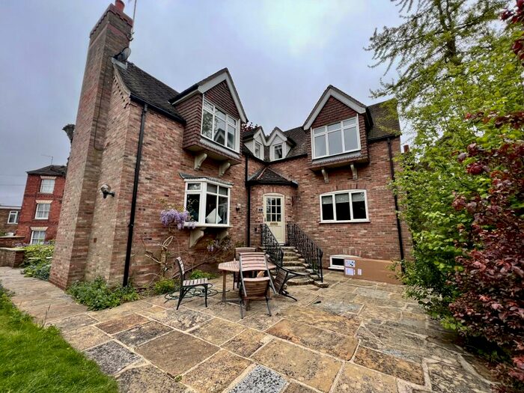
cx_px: 262
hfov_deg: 106.2
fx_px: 197
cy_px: 196
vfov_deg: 89.9
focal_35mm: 13
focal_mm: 1.57
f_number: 1.8
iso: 32
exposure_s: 1/289
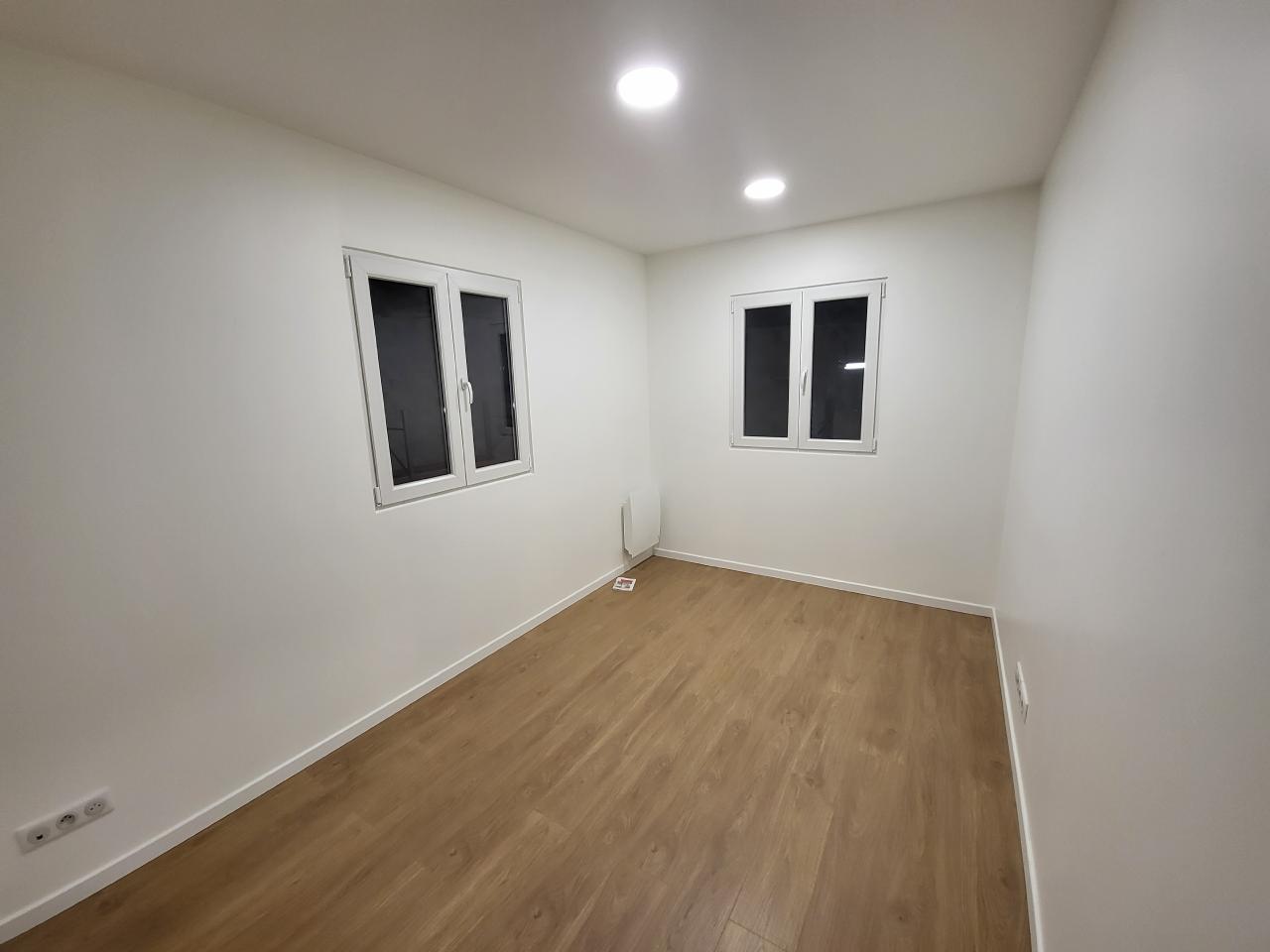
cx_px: 635
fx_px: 477
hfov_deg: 106.2
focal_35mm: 13
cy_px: 476
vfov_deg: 89.9
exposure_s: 1/50
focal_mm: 1.74
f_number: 2.2
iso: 100
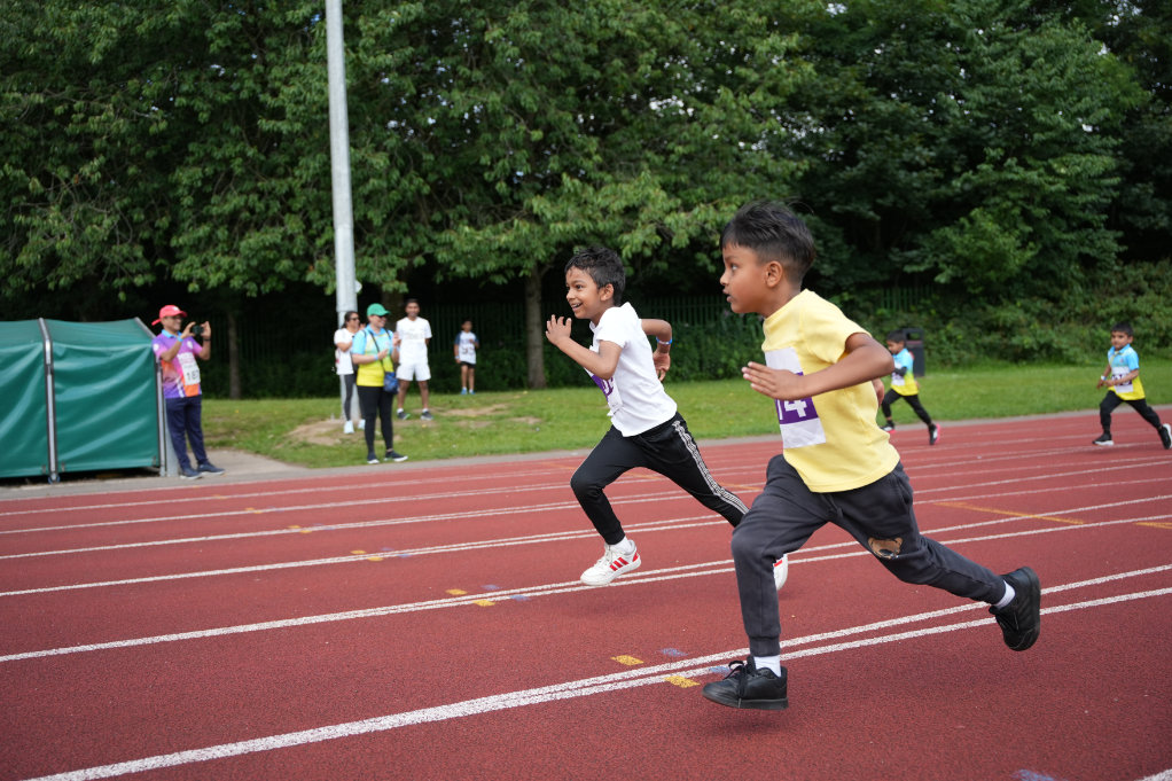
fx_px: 1094
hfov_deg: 56.4
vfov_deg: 39.3
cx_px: 586
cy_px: 390
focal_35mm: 34
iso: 400
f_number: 2.8
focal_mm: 33.6
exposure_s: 1/3200
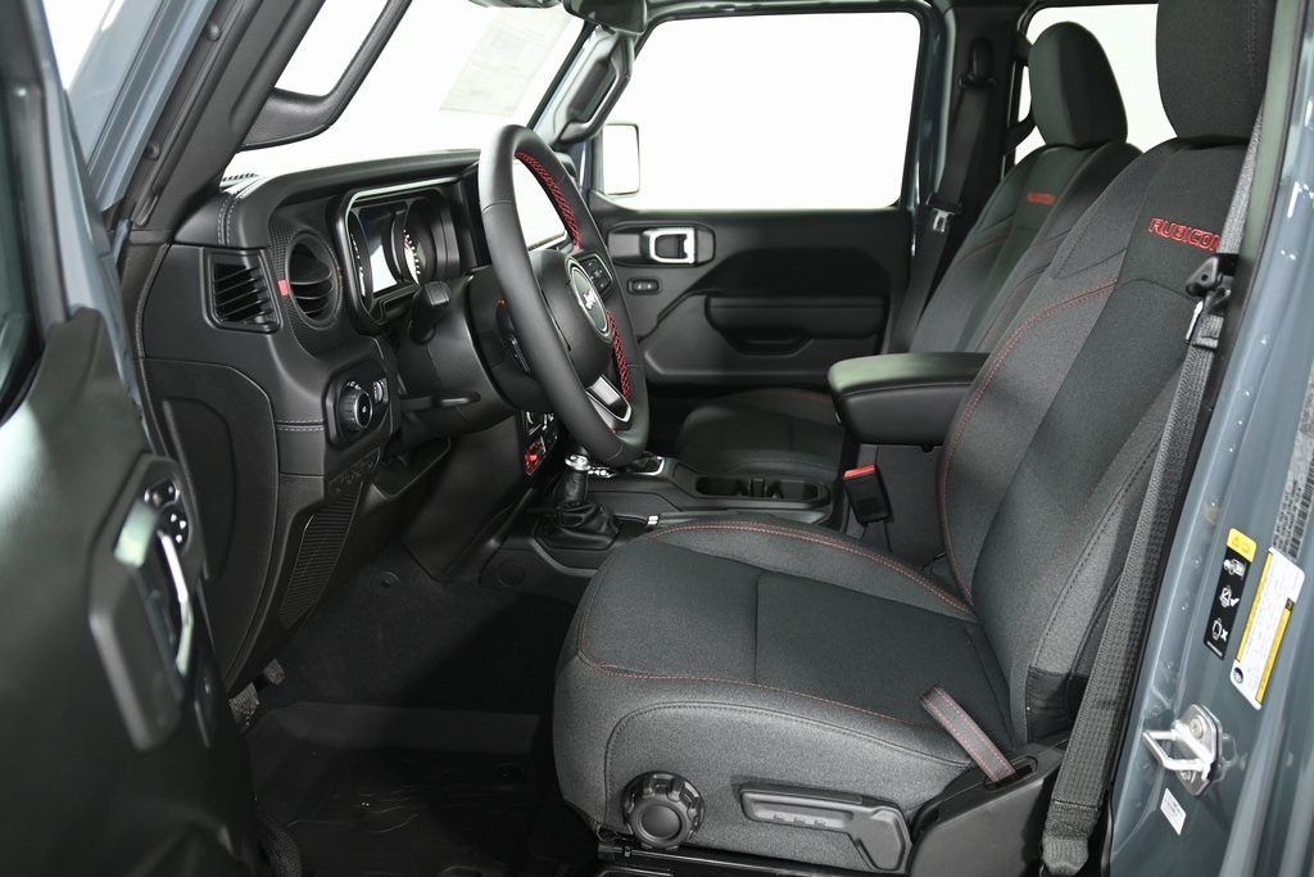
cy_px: 438
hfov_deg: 71.5
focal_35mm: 25
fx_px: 913
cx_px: 657
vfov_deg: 51.3
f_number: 2.8
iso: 640
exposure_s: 1/40
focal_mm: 17
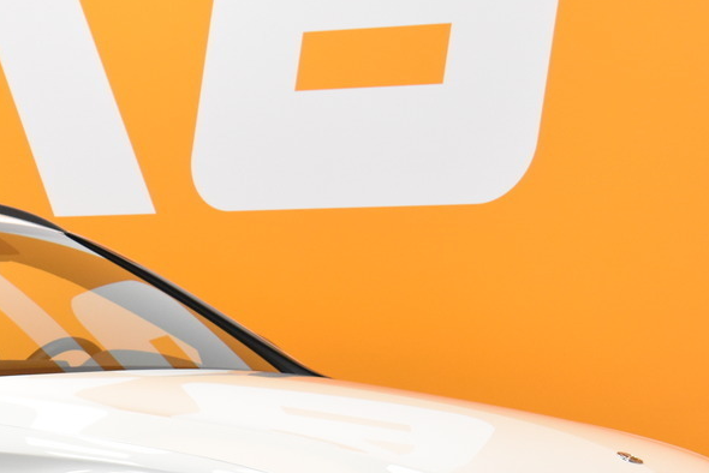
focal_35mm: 226
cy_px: 276
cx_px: -68
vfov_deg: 6.1
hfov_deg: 9.0
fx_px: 4460
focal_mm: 55
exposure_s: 1/100
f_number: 5.6
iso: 1000
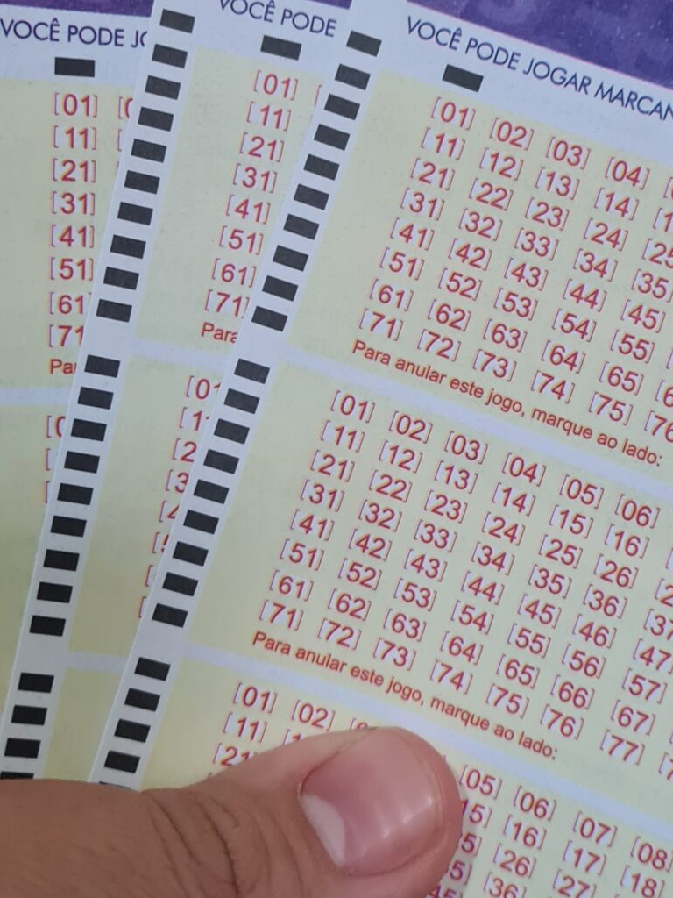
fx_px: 1685
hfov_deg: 22.4
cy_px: 292
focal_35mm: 65
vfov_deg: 29.6
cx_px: 504
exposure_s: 1/40
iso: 320
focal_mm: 5.4
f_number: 1.8
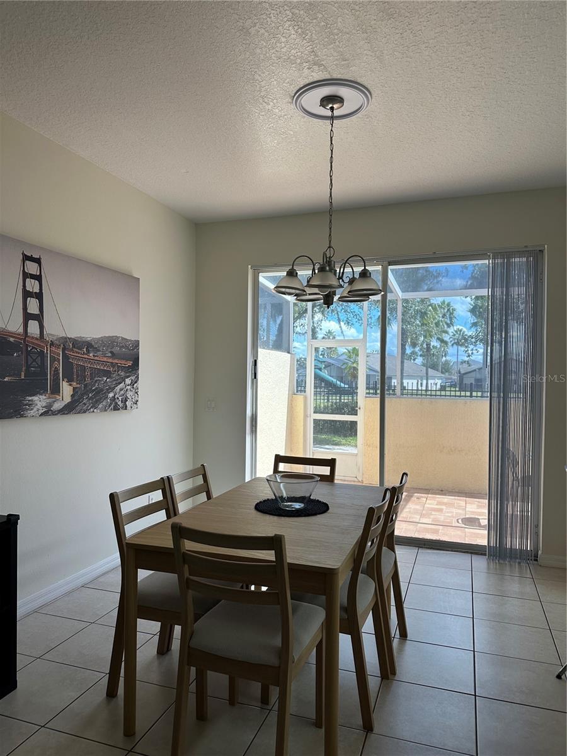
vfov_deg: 71.6
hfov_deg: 56.8
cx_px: 284
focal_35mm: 24
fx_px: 524
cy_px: 378
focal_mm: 6.86
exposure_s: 1/238
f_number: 1.78
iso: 64
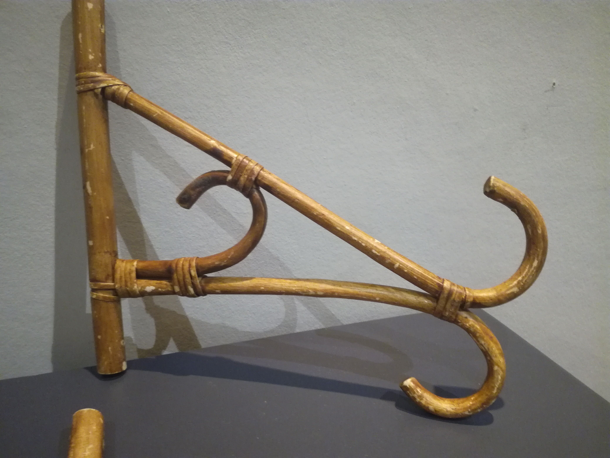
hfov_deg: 65.3
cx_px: 305
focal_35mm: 27
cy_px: 229
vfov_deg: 51.4
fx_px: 476
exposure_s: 1/16.7
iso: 640
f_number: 2
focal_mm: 3.79
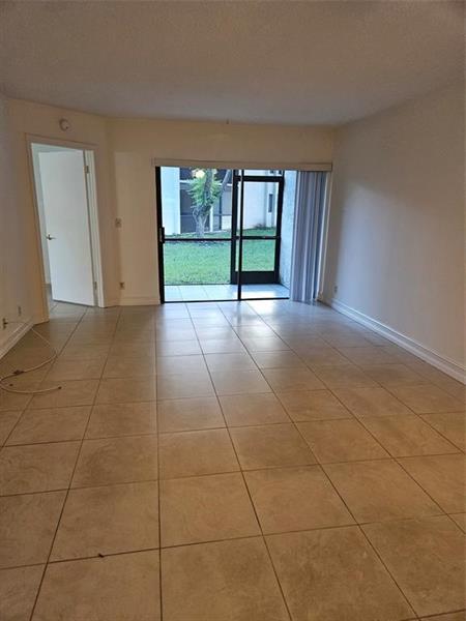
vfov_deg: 73.9
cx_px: 233
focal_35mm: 23
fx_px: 413
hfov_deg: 58.9
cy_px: 310
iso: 640
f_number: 1.8
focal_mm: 5.4
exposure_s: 1/120
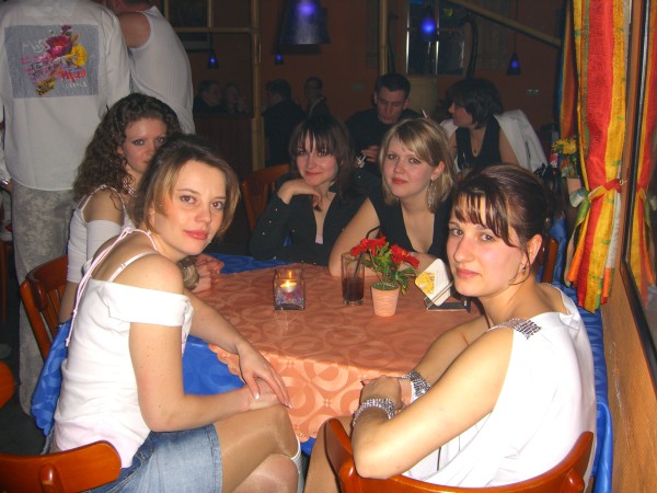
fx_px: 721
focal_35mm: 38
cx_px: 328
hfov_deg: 49.0
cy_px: 246
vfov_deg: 37.7
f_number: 2.8
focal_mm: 7.9
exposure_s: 1/60
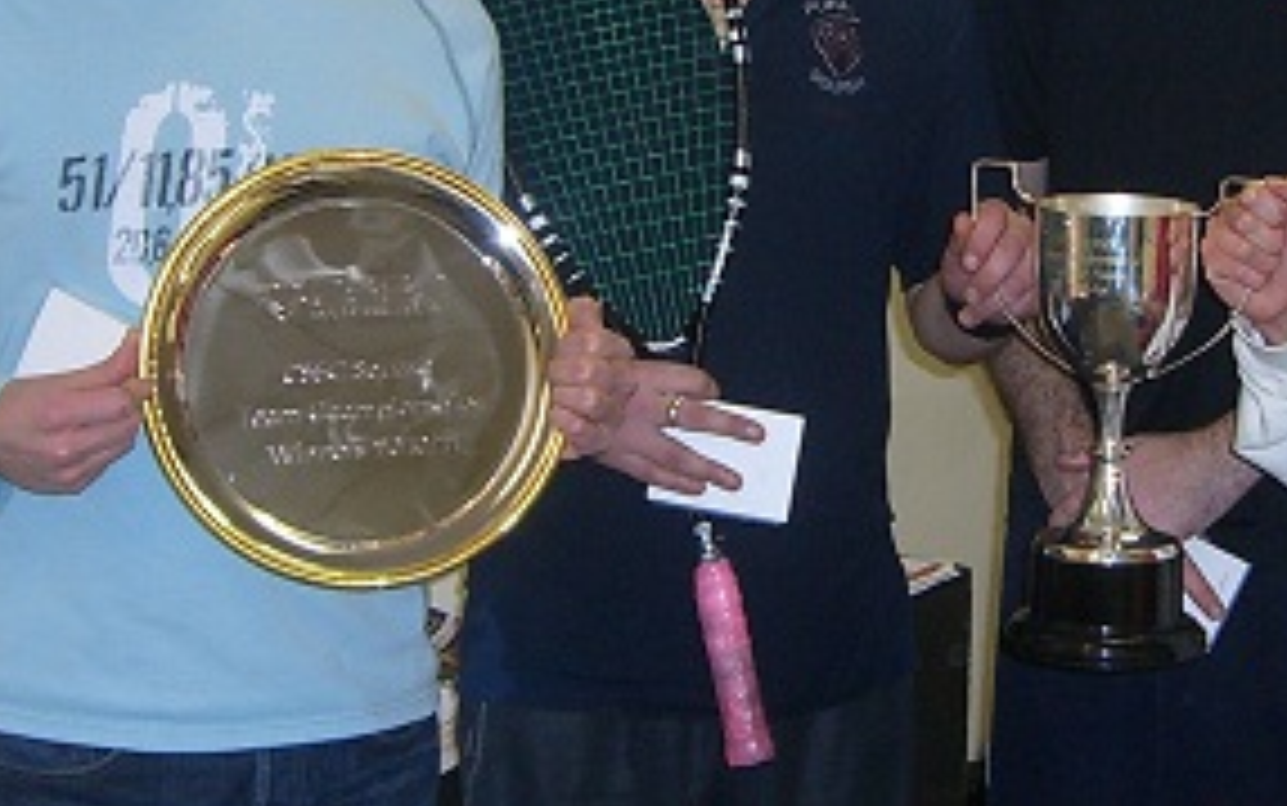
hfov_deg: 22.8
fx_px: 3158
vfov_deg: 14.5
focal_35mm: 90
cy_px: 167
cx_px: 968
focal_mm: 6.2
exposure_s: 1/60
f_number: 2.7
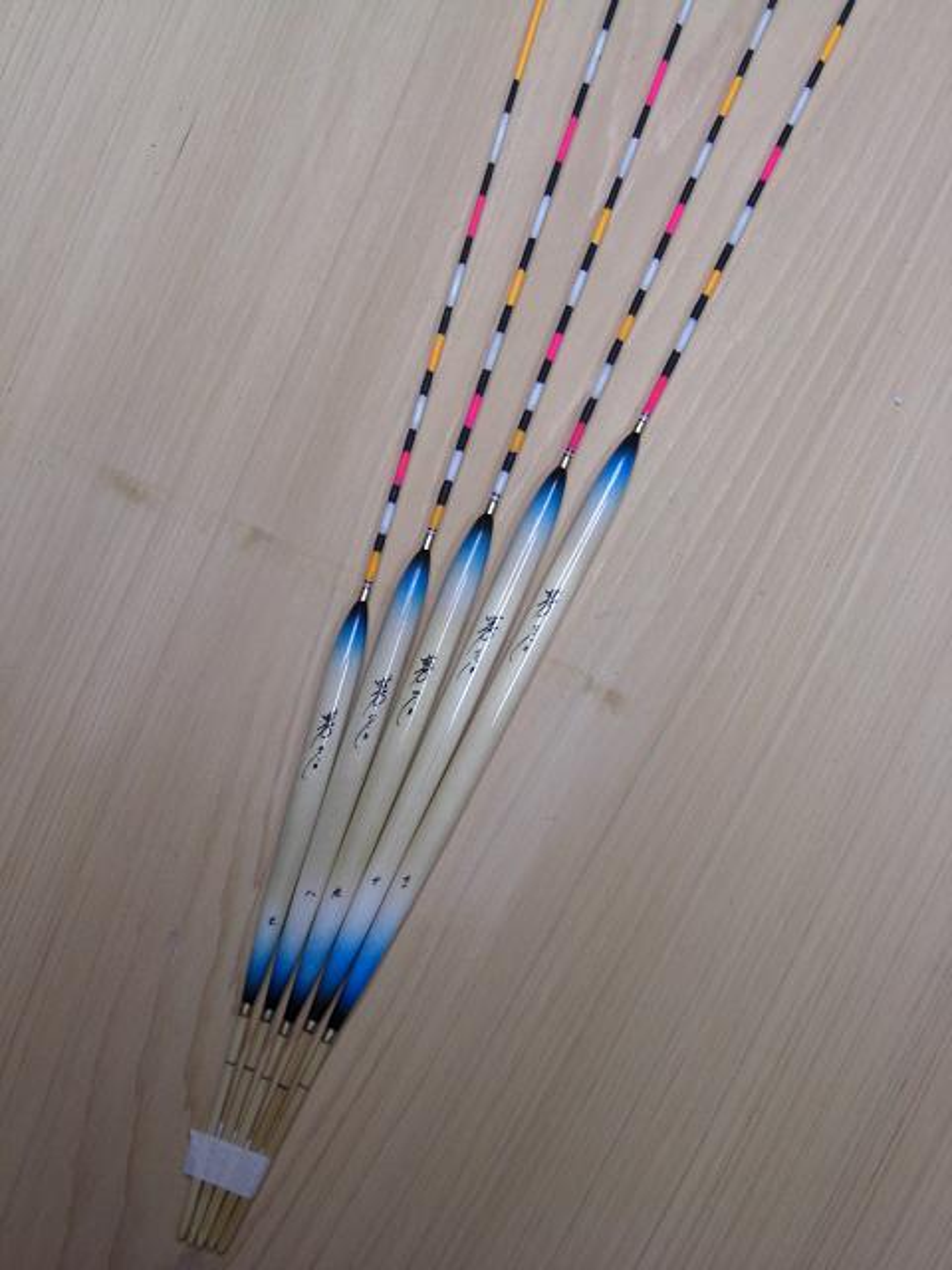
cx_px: 476
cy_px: 635
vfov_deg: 33.8
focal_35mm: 57
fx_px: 2090
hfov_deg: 25.7
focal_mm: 11.8
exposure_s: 1/80
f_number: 3.6
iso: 200
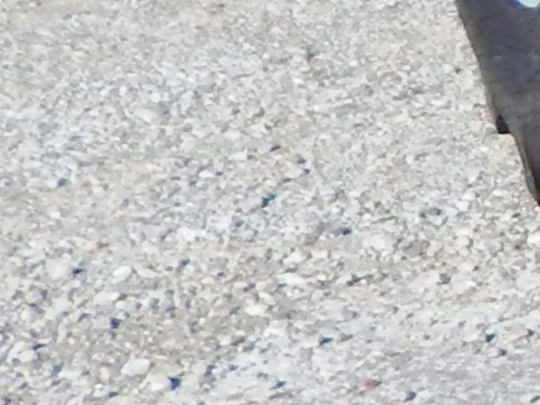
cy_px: -250
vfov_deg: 9.0
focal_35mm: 160
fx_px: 2495
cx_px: 1953
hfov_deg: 8.5
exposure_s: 1/500
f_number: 6
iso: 125
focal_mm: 4
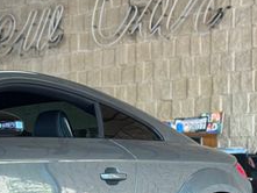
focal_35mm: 139
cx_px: -109
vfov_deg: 10.6
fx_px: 1033
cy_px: 192
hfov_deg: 13.5
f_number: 1.78
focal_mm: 6.86
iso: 80
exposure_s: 1/182
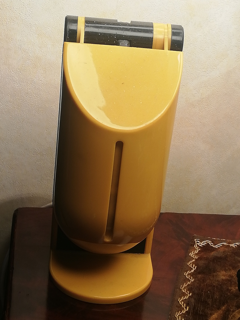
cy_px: 160
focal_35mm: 78
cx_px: 120
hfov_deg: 18.9
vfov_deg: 25.0
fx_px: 721
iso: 125
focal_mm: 3.81
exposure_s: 1/50
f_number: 2.2
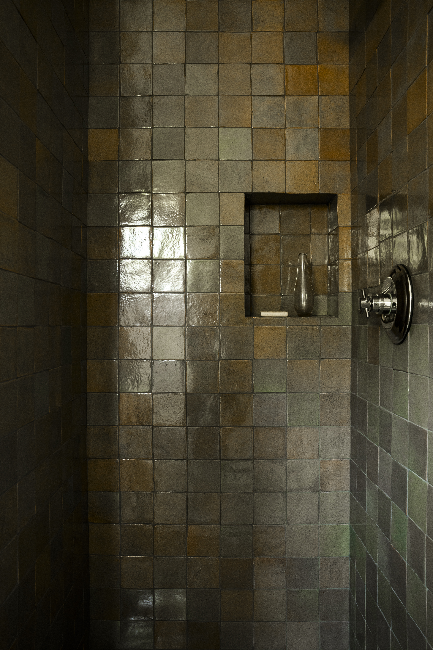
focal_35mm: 29
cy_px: 325
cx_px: 216
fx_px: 521
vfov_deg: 63.8
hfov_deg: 45.1
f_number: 7.1
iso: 400
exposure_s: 1/1.67
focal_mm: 28.9
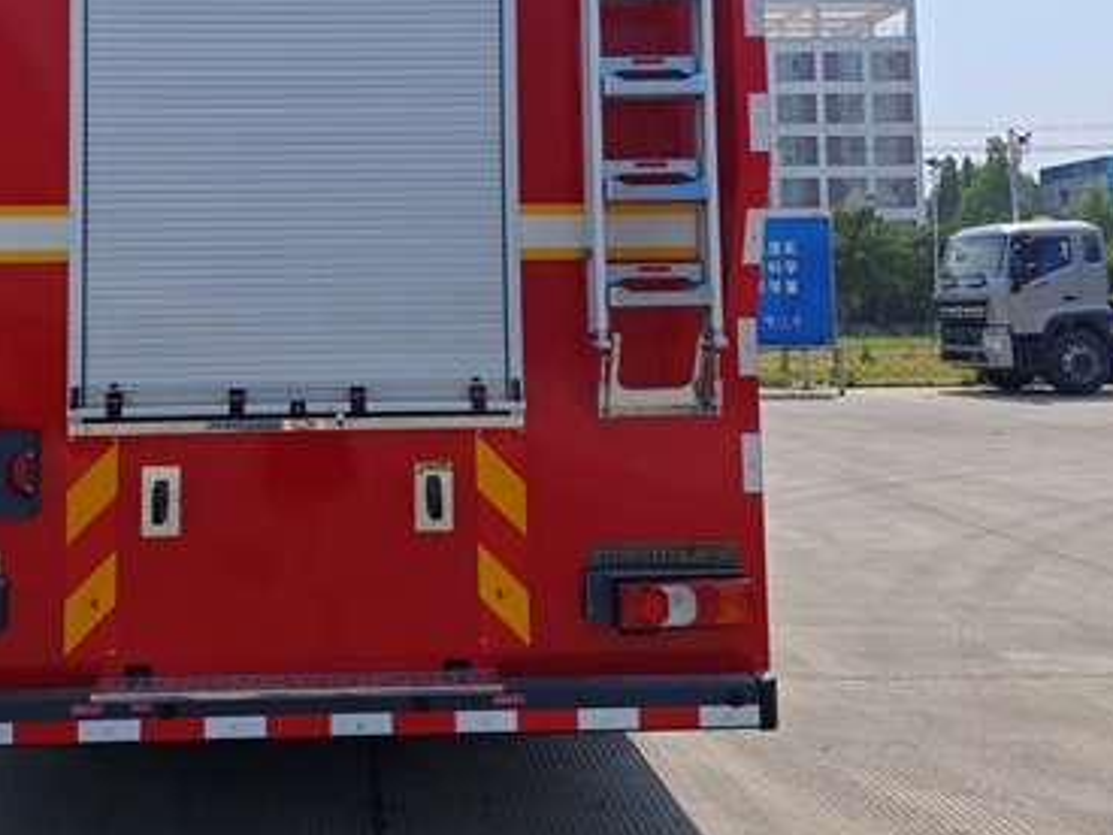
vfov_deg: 35.0
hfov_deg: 45.7
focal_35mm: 40
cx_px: 333
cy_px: 188
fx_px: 1286
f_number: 1.6
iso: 50
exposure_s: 1/4501
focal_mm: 6.55
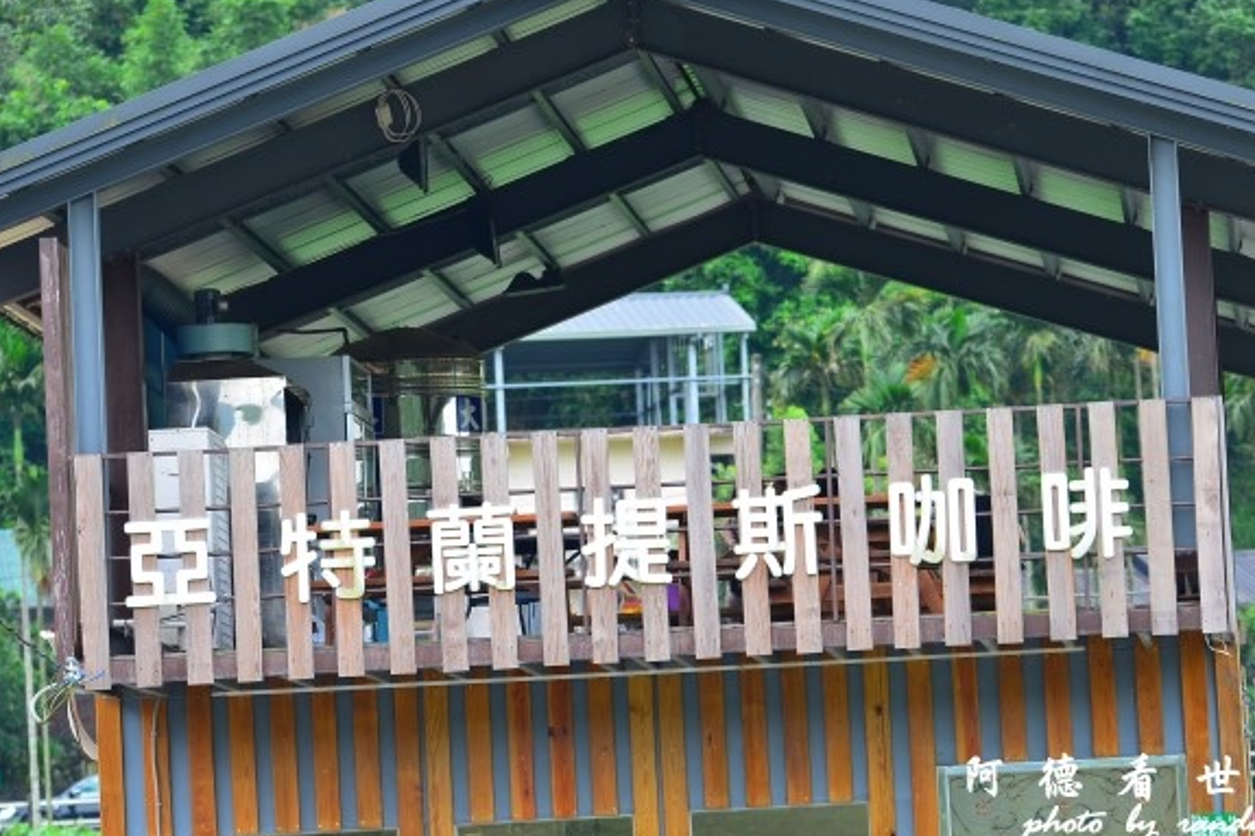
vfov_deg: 5.5
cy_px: 415
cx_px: 668
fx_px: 8712
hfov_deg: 8.2
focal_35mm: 250
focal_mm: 150
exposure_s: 1/30
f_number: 6.3
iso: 140
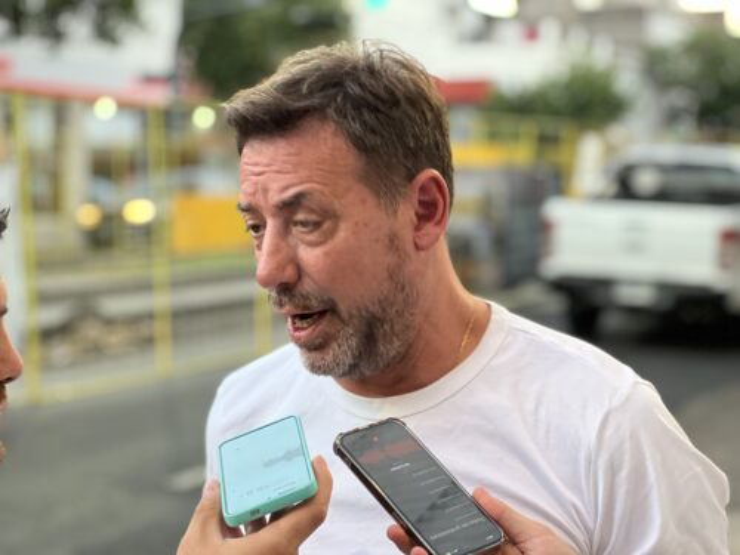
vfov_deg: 19.1
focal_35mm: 77
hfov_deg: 25.3
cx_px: 370
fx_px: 1646
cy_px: 278
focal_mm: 9
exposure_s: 1/25
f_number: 2.8
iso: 320
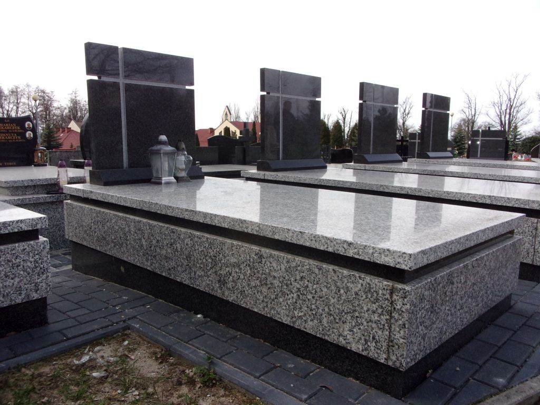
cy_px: 202
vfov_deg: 49.7
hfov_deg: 63.4
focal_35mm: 28
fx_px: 437
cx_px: 270
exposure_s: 1/105
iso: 200
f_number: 10.8
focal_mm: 5.1
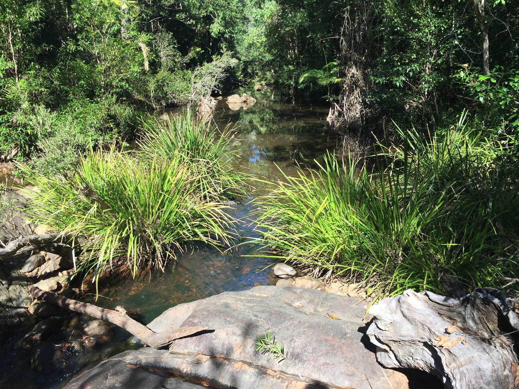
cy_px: 194
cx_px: 260
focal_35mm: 29
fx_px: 435
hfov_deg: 61.7
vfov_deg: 48.2
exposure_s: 1/565
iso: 32
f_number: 2.2
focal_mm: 4.15
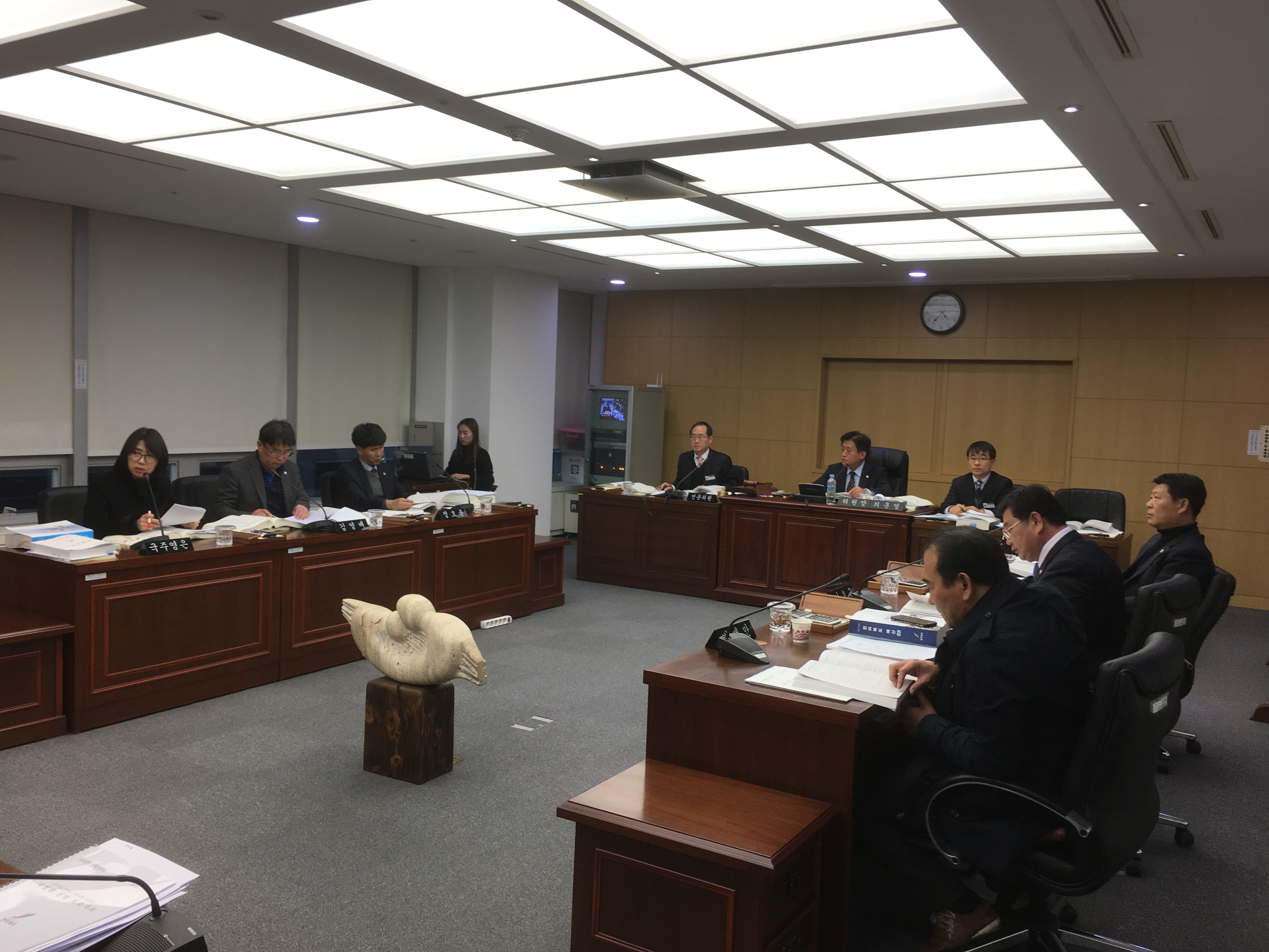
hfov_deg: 61.7
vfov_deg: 48.2
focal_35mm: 29
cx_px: 634
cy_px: 476
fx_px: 1063
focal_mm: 4.15
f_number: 2.2
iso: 25
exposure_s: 1/60
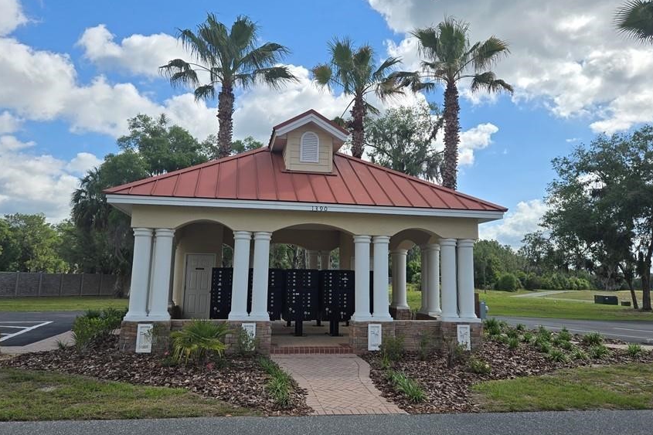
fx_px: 526
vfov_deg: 44.9
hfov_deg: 63.7
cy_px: 194
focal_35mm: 29
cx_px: 331
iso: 25
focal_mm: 5.4
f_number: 1.8
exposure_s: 1/2650
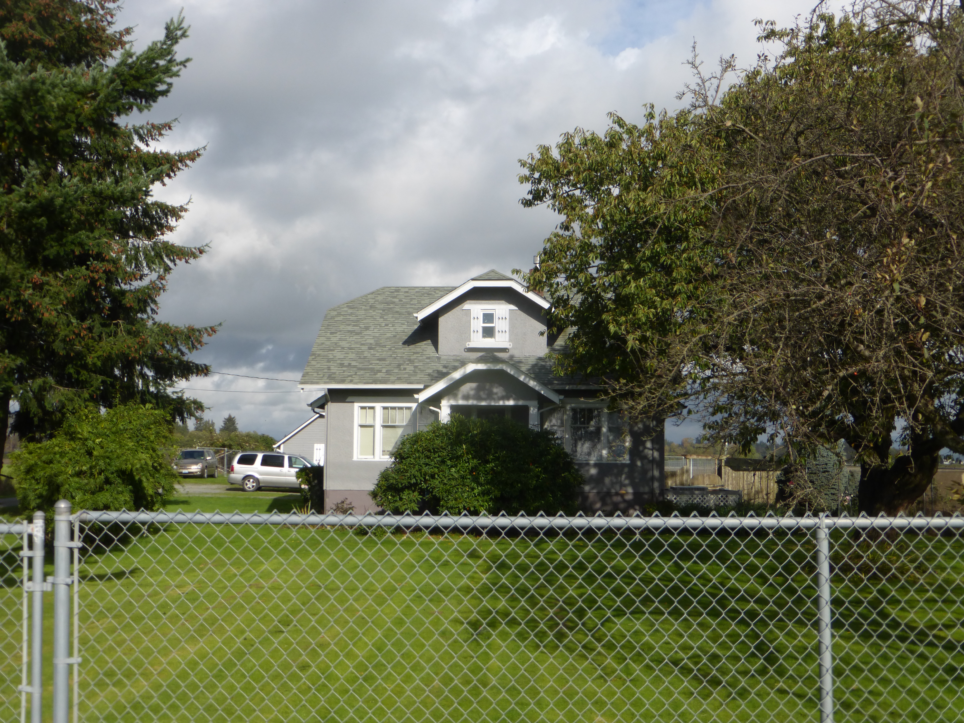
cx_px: 482
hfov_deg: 45.8
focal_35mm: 41
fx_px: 1142
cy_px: 362
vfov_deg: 35.1
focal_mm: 7.4
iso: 100
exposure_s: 1/1000
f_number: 3.9
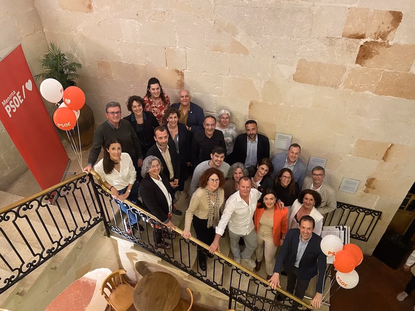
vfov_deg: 53.1
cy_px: 156
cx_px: 208
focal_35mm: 26
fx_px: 312
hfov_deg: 67.3
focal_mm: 4.25
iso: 500
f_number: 1.8
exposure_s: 1/33
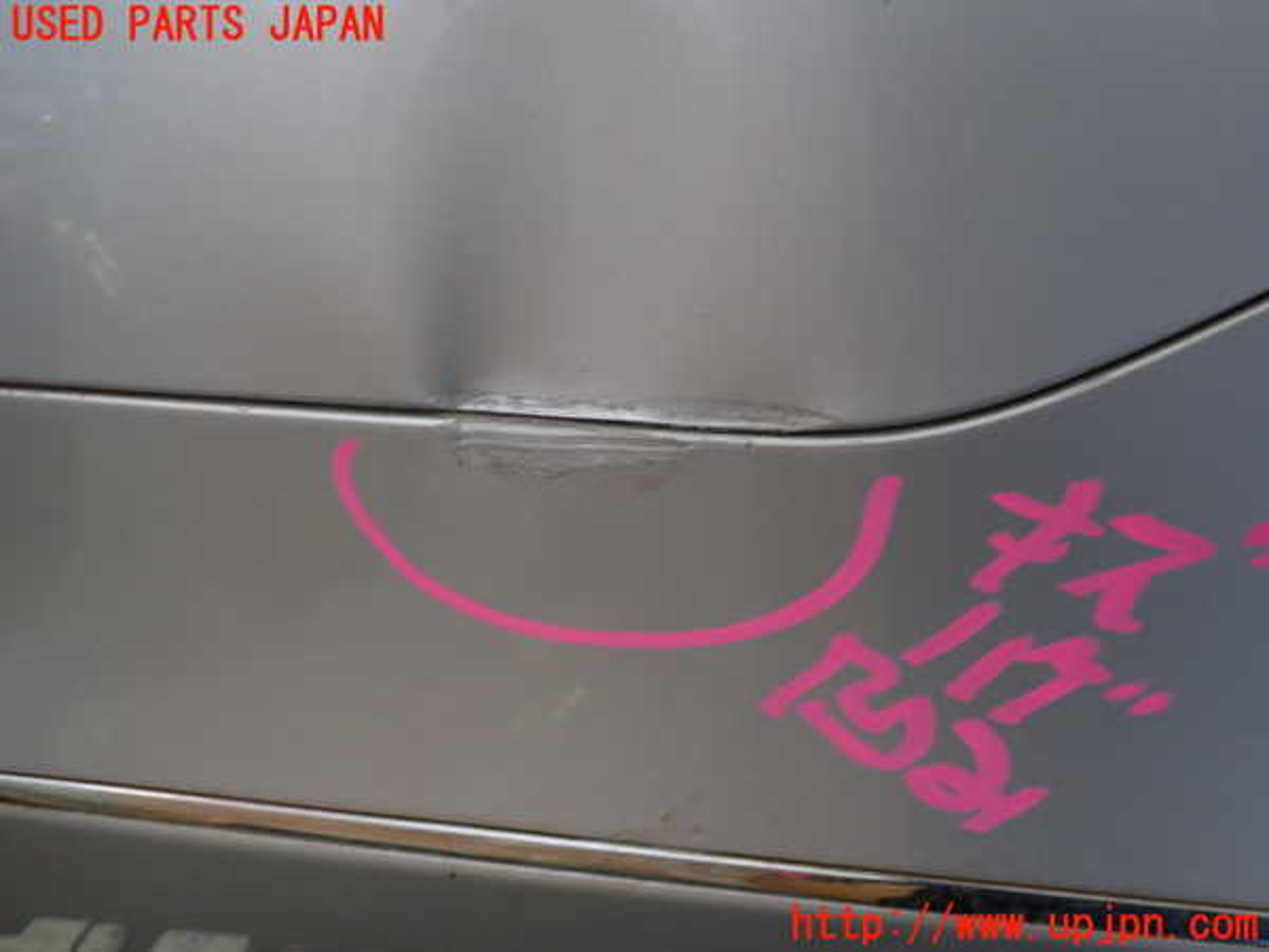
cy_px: 476
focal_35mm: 30
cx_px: 634
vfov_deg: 46.8
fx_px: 1100
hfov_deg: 60.0
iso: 200
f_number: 2.3
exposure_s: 1/50
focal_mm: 5.4
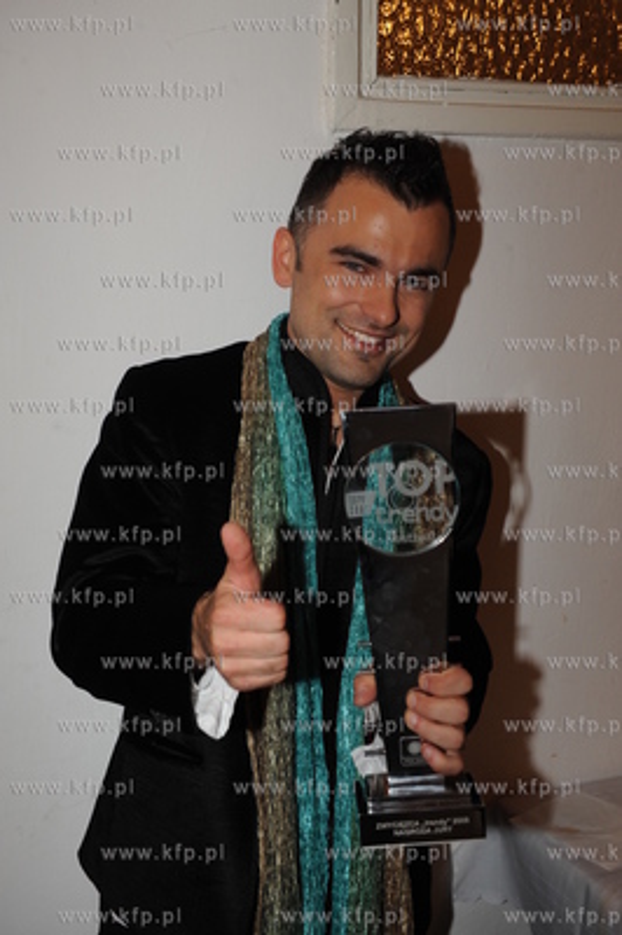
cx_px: 311
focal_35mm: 45
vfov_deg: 43.6
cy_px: 468
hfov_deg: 29.8
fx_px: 1168
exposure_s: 1/60
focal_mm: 45
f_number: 5.6
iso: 800
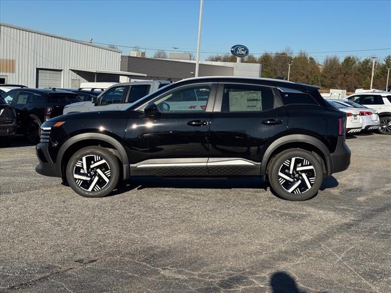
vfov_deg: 30.3
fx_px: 542
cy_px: 146
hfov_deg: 39.7
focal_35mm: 48
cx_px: 196
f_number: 1.78
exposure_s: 1/4310
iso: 64
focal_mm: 6.76
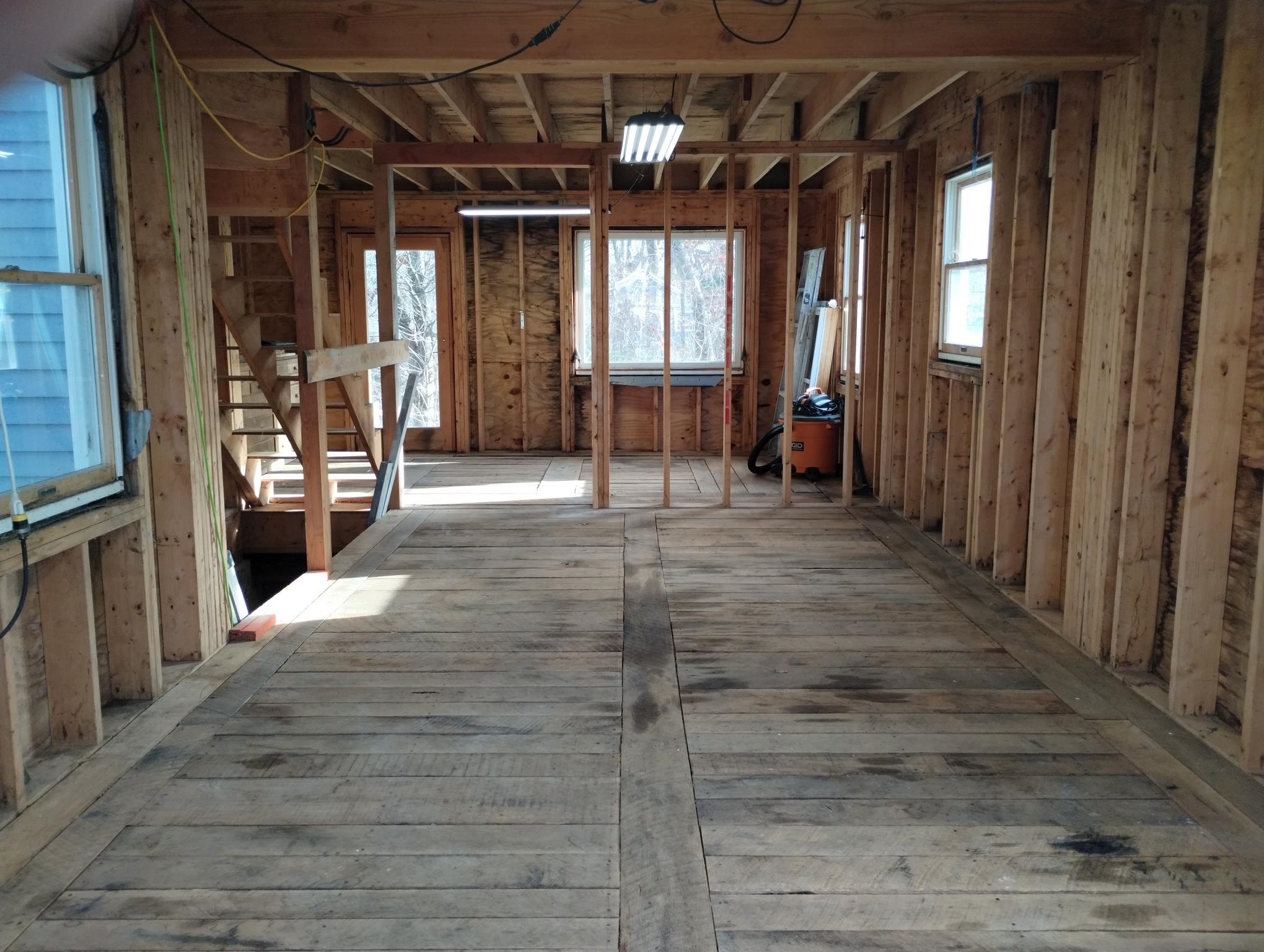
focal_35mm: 28
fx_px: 1024
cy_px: 476
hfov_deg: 63.4
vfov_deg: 49.9
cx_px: 632
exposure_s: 1/120
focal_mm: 4.27
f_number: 1.8
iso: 247
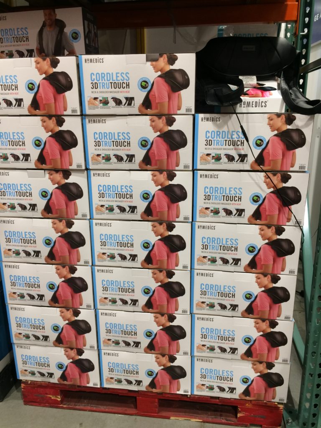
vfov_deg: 61.7
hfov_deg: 48.2
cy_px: 214
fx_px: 359
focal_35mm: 29
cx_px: 160
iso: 100
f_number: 2.2
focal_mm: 4.15
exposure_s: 1/33
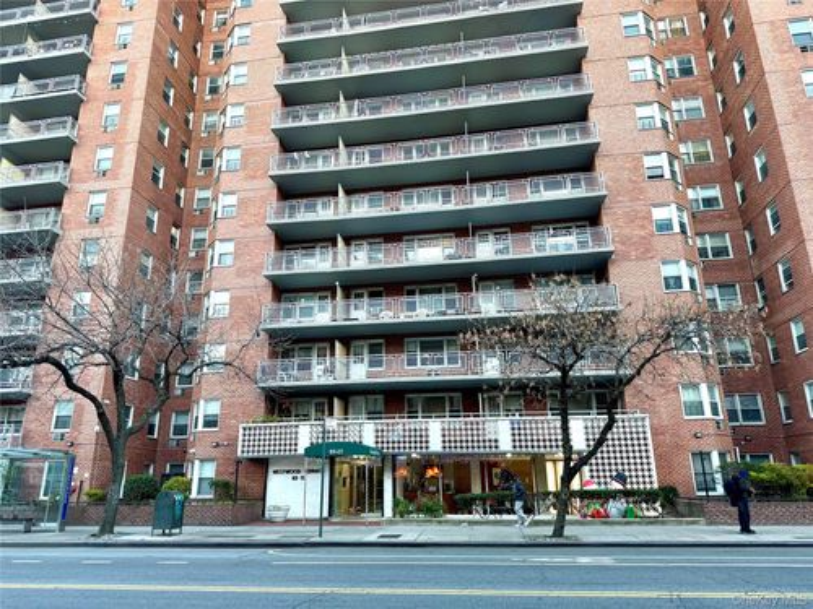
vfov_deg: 56.8
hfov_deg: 71.6
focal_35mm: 24
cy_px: 304
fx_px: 564
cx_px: 406
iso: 125
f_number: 1.78
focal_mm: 6.76
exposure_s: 1/120
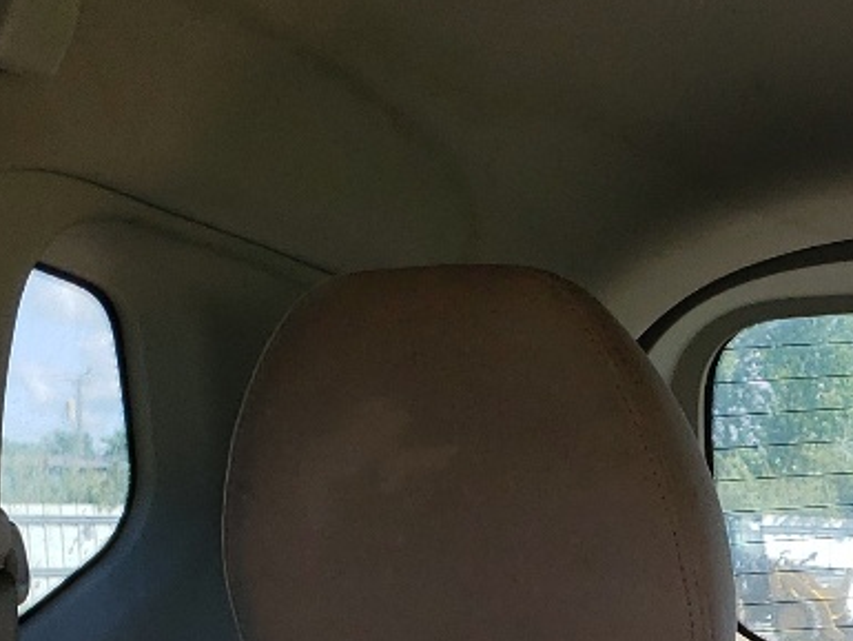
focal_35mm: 108
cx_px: 1108
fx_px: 2662
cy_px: 1162
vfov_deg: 12.5
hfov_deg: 17.1
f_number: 1.5
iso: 50
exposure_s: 1/303
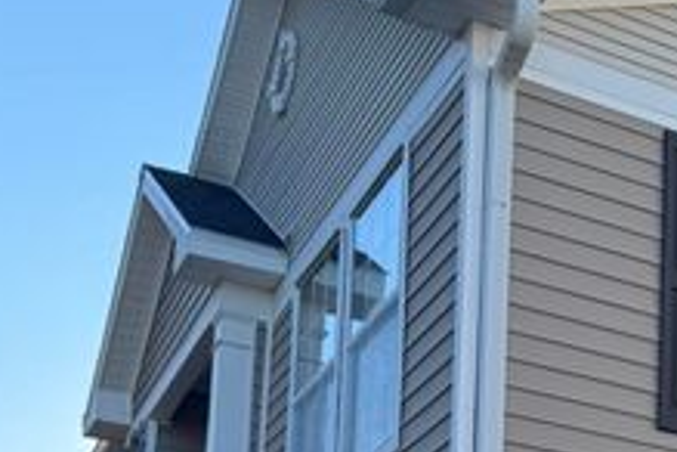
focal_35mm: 76
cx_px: 751
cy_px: 649
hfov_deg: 24.8
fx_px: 1429
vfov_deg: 16.6
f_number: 1.78
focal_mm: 6.76
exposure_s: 1/1131
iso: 80
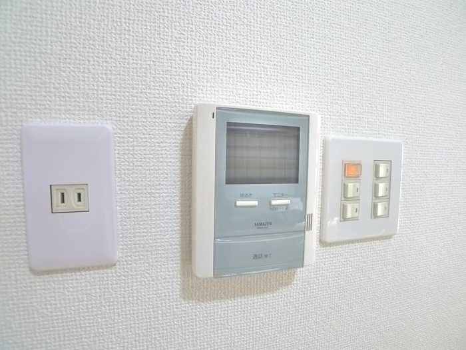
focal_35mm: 24
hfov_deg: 71.6
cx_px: 233
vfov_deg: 56.8
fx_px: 323
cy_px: 175
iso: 400
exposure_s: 1/60
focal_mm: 5.1
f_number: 2
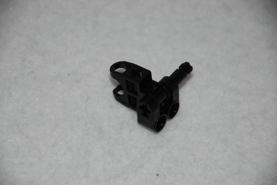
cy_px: 92
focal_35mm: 202
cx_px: 138
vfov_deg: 6.8
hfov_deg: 10.1
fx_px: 1560
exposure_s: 1/60
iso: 100
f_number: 5.6
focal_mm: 135
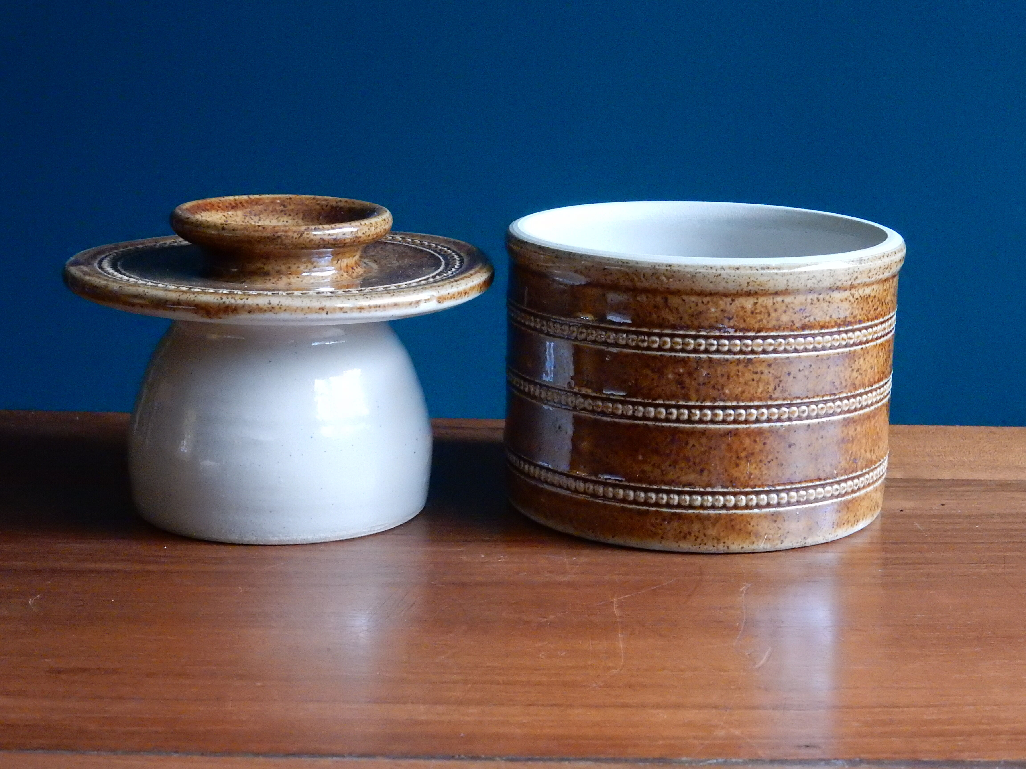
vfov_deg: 20.7
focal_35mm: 71
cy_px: 384
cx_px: 513
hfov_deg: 27.4
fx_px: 2104
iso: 1600
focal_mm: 12.6
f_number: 4.8
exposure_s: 1/40
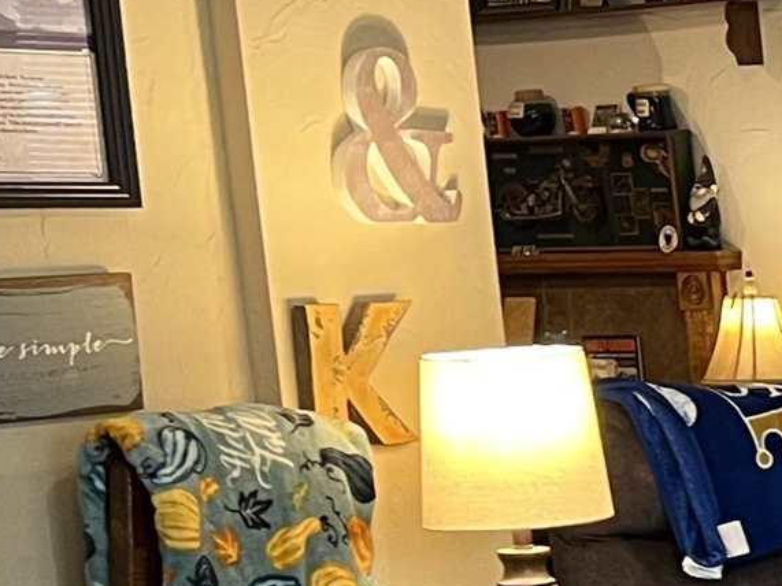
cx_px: 1716
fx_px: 3162
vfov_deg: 10.4
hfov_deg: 12.0
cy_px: 735
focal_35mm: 140
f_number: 1.5
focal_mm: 5.7
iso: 100
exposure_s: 1/60
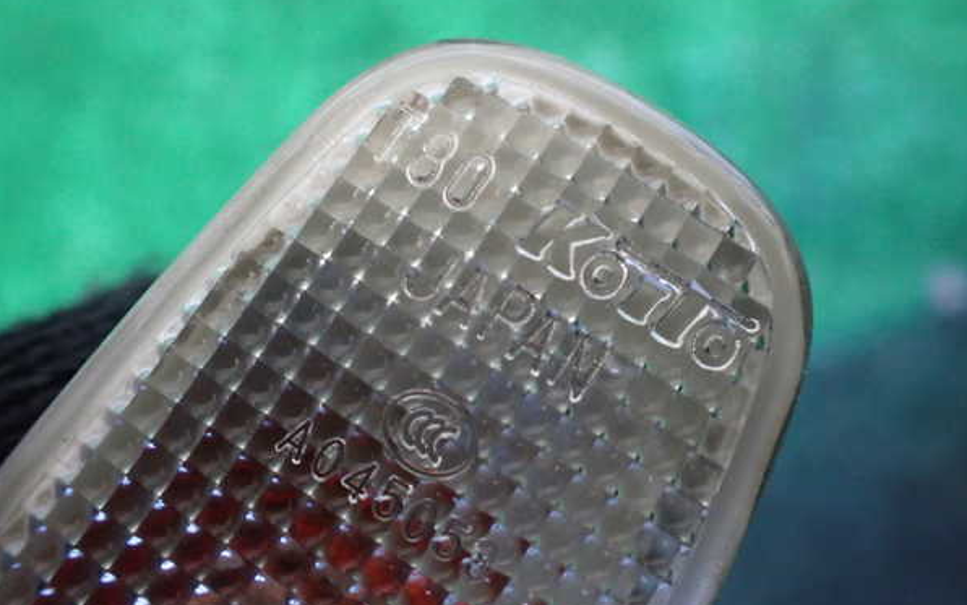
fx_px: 844
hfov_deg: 59.6
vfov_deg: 39.5
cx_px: 482
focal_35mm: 32
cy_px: 305
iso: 640
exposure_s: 1/125
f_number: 2.3
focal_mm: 5.4
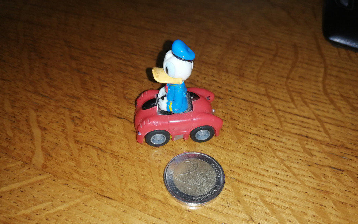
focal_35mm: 29
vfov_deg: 43.1
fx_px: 283
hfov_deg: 64.6
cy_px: 121
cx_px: 181
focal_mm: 3.96
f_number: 1.8
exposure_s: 1/60
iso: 160
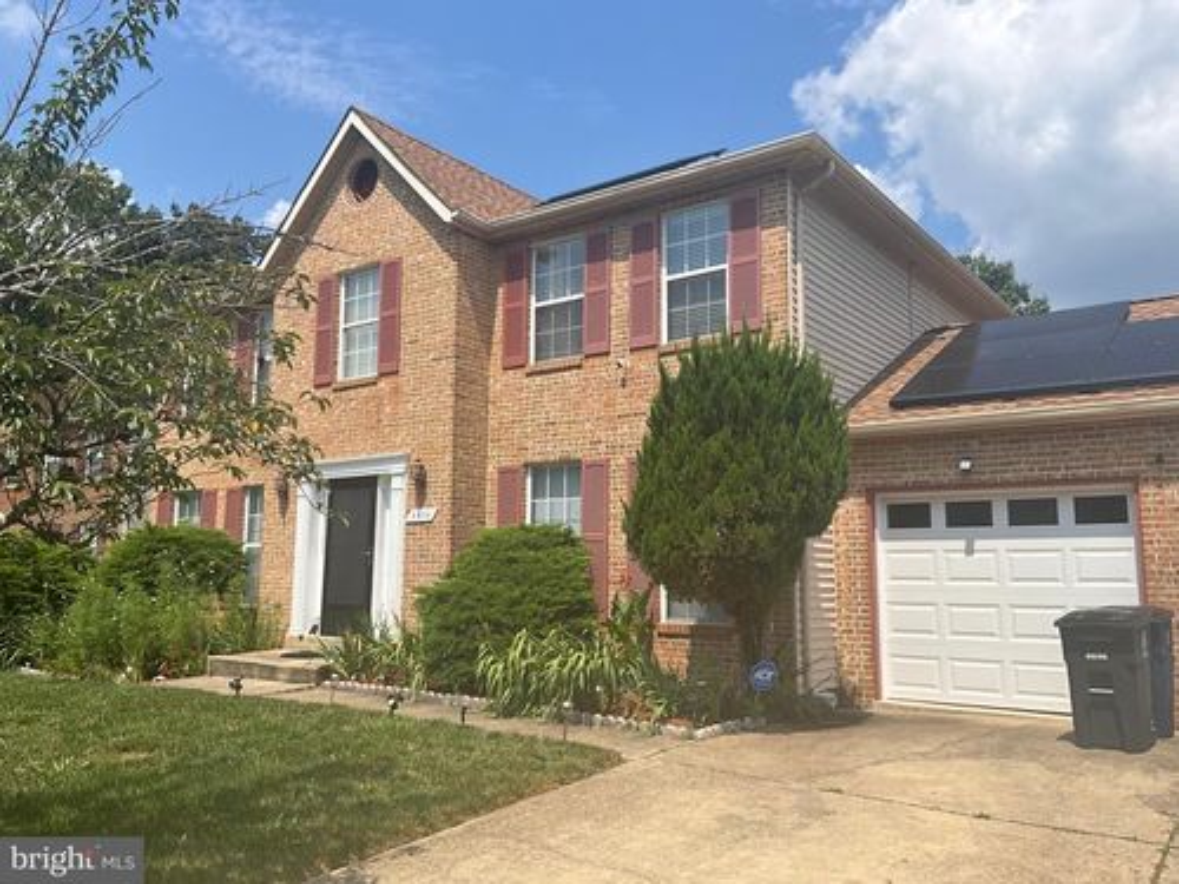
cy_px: 442
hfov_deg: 61.7
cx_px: 590
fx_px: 988
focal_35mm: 29
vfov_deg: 48.2
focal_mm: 3
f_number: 1.8
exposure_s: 1/1035
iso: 25
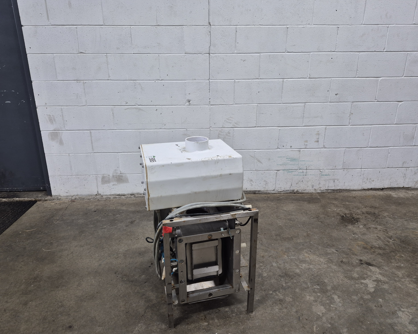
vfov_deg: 58.8
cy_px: 167
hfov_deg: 70.3
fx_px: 297
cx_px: 209
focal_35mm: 24
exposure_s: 1/120
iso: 200
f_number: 1.8
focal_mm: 5.4
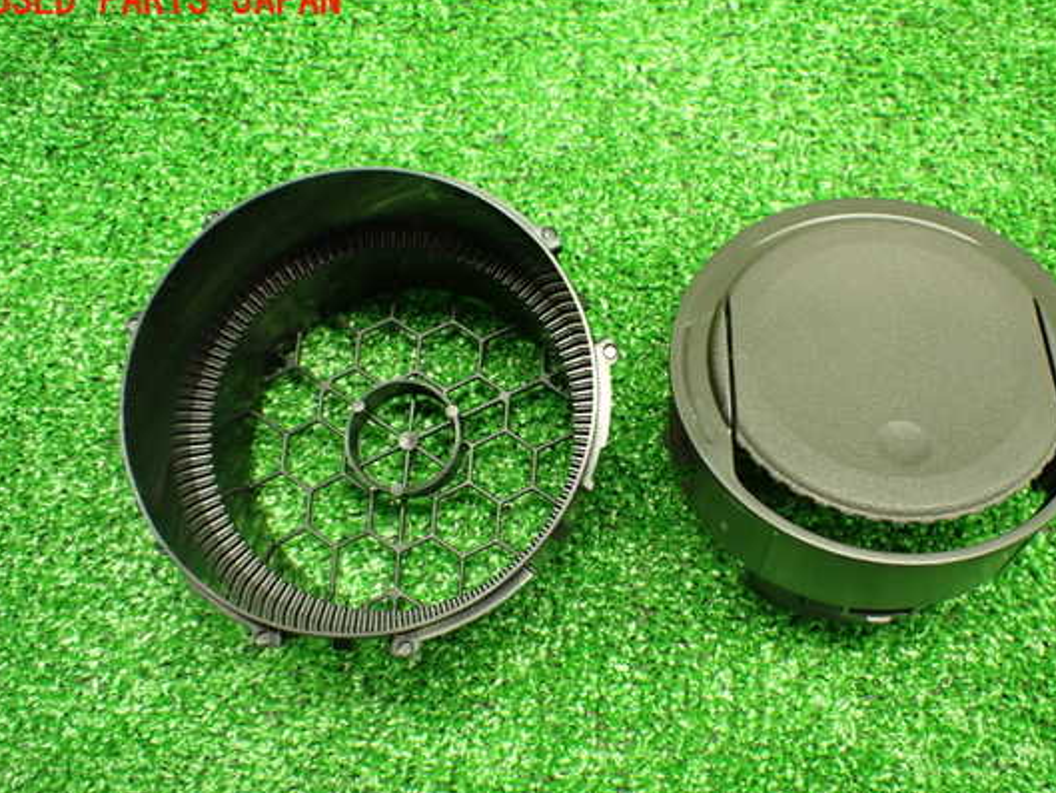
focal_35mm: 34
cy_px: 425
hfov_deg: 53.9
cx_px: 577
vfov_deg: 41.8
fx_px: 1037
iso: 800
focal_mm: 5.4
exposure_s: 1/50
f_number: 2.3
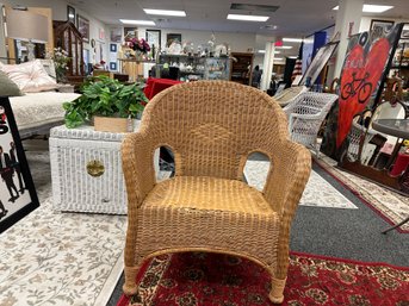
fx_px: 283
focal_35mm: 24
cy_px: 153
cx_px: 204
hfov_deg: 71.6
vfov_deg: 56.8
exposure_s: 1/60
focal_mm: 6.86
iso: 200
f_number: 1.78
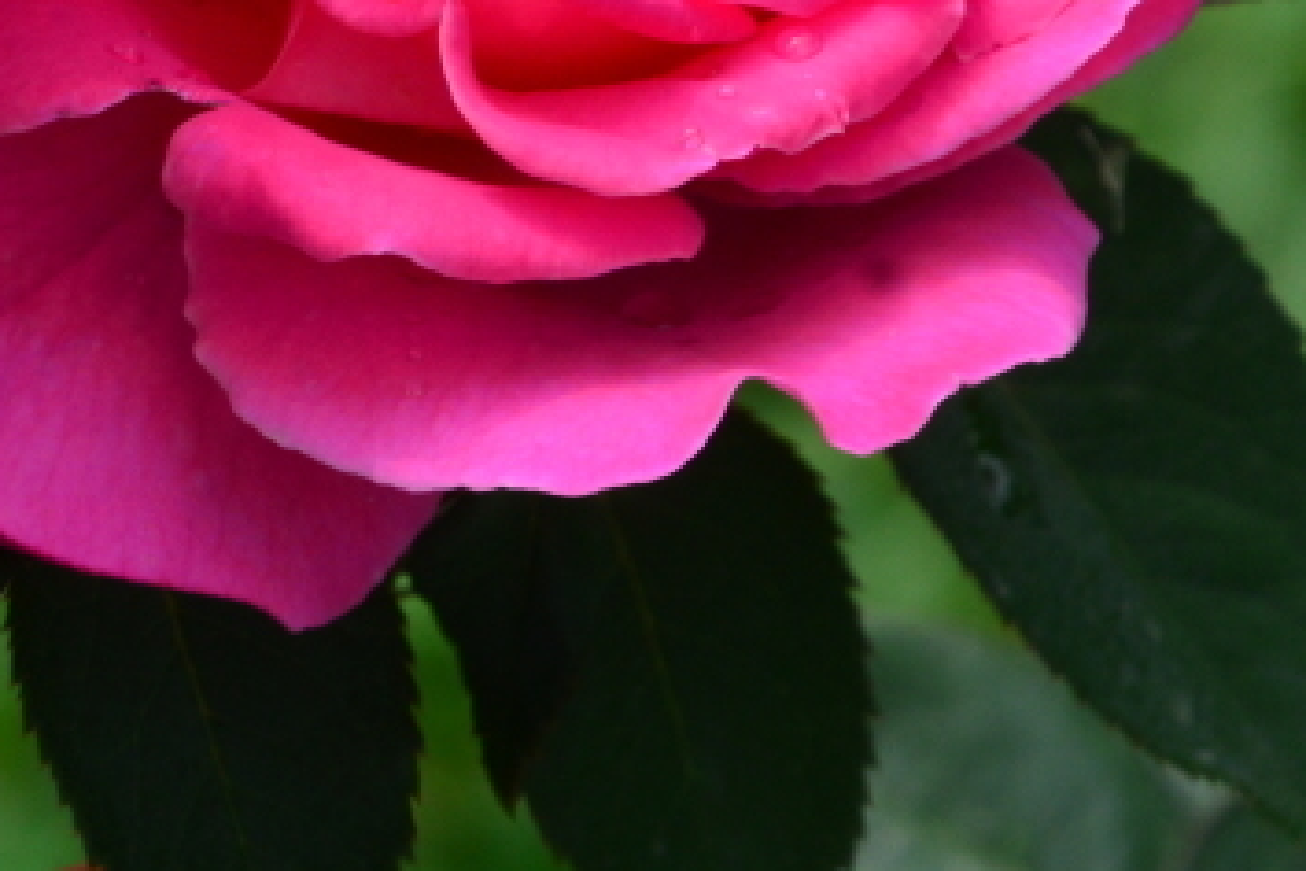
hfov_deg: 1.6
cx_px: -129
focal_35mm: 1300
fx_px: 47157
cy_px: 35
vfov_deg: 1.1
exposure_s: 1/250
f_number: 16
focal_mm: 300
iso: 450
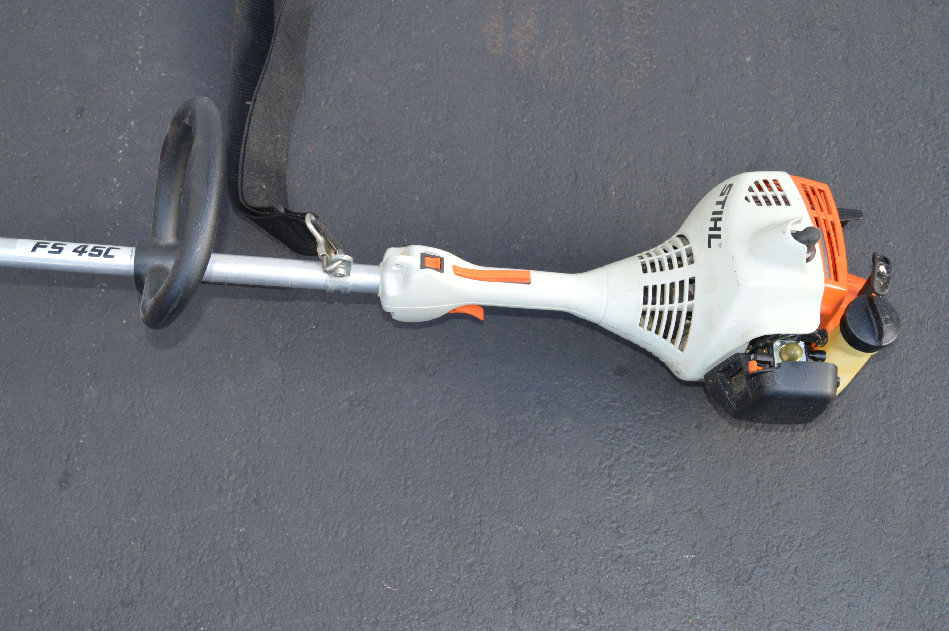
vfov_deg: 28.0
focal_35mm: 48
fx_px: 1264
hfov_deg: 41.1
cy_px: 316
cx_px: 474
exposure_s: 1/200
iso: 800
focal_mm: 32
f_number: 6.3
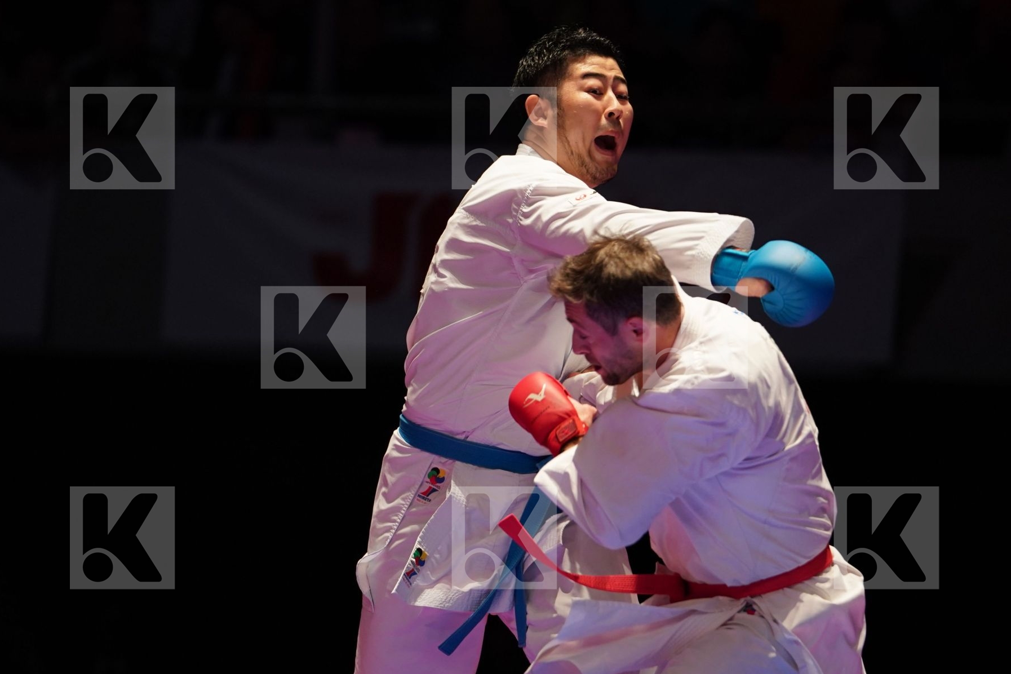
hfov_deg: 6.8
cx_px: 504
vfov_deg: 4.6
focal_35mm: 301
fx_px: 8452
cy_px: 338
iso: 1600
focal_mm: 200
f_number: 2.8
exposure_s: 1/1000
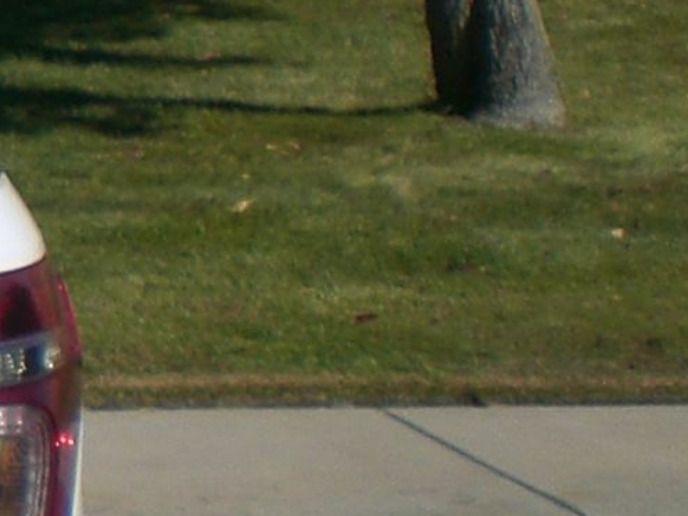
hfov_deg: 9.0
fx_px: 3896
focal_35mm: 196
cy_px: 229
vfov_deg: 7.6
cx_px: -1053
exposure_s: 1/1000
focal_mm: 6.3
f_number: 4.4
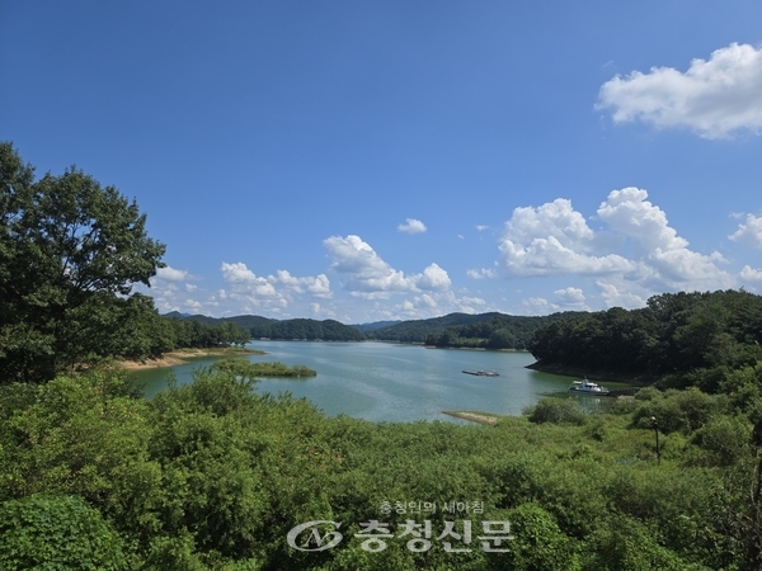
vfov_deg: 58.9
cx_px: 381
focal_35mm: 23
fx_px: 506
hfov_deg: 73.9
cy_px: 286
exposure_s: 1/2961
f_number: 1.8
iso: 25
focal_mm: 5.4
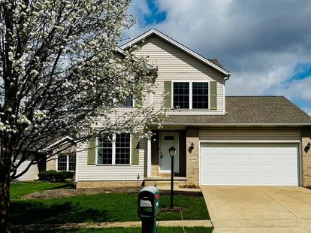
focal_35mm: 29
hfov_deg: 61.3
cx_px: 183
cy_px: 130
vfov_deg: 48.1
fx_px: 260
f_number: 1.78
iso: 80
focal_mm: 6.76
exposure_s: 1/10417
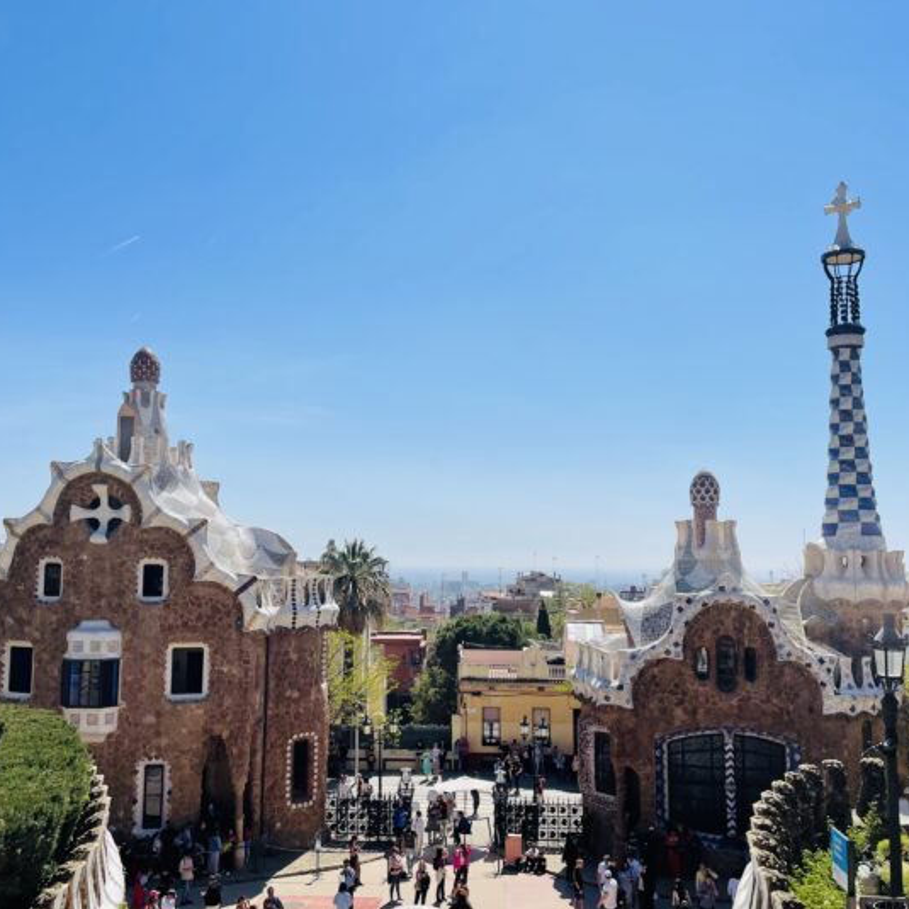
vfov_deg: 49.7
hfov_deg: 49.7
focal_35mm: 33
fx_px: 980
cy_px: 474
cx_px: 443
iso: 32
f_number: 1.6
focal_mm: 4.2
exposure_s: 1/6897
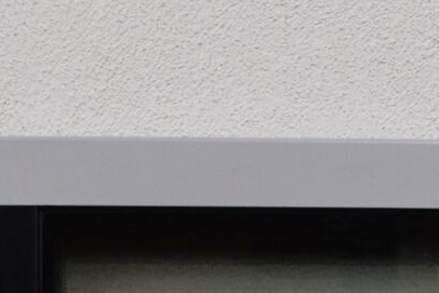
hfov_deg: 9.8
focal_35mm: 208
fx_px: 2537
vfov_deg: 6.2
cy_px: 788
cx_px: 15
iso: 400
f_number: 5.6
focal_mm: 22
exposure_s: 1/125
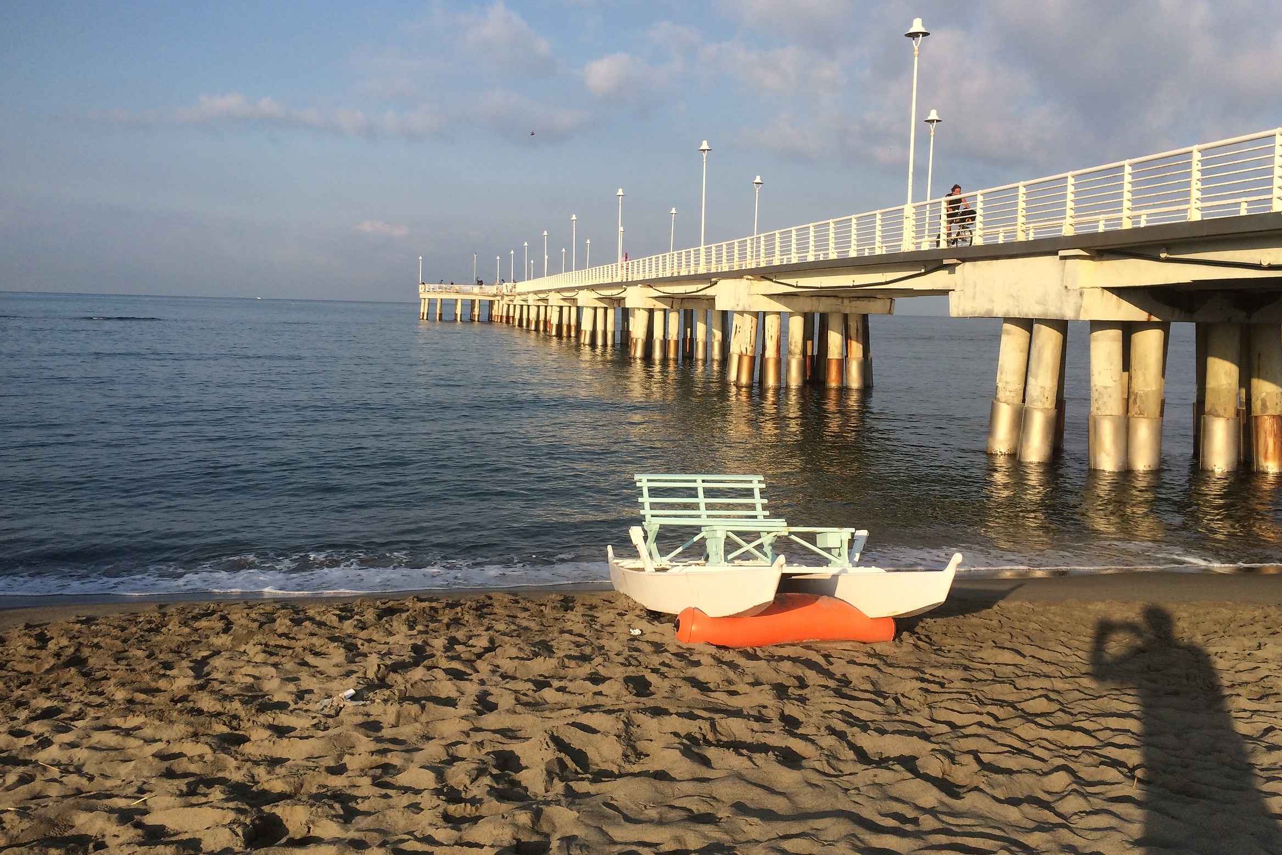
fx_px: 1104
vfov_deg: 42.2
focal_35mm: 31
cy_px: 371
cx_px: 641
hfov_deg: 60.3
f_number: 2.2
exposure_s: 1/1709
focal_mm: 4.15
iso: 32
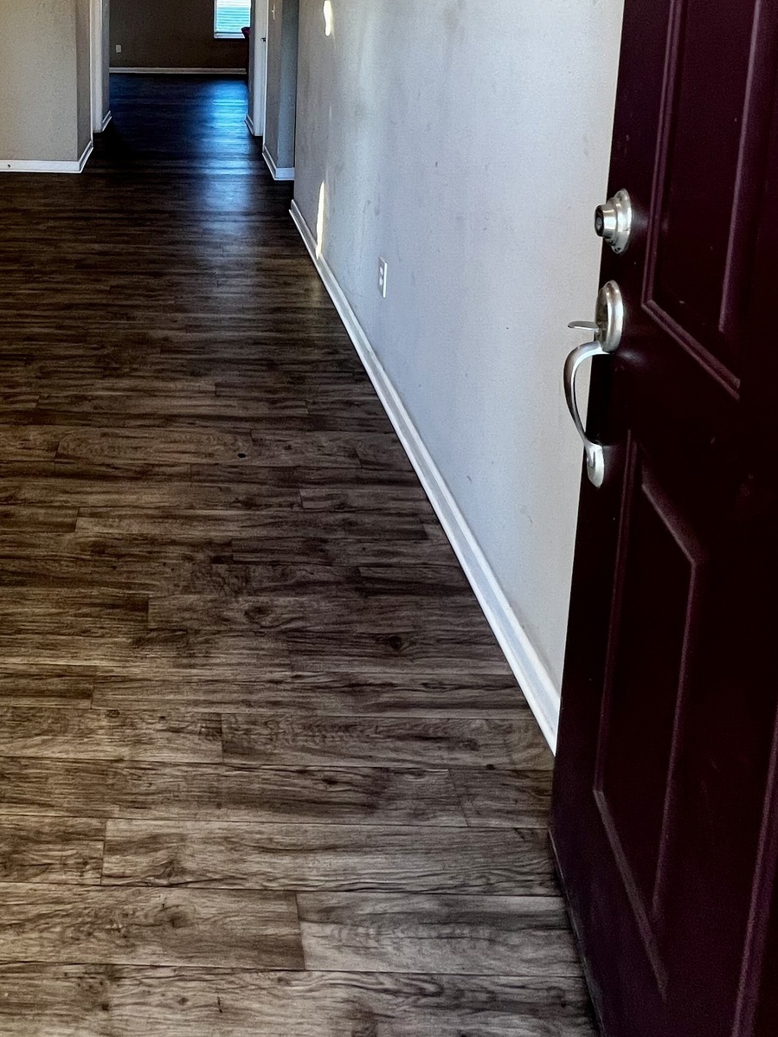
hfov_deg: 51.7
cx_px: 165
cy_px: 102
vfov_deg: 59.1
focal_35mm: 25
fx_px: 749
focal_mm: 1.57
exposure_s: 1/60
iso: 125
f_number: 1.8
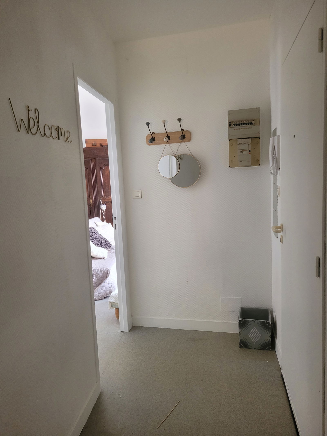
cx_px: 164
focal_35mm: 26
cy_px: 218
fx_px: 327
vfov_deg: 67.3
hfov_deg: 53.1
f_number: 1.8
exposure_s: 1/50
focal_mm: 5.4
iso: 250
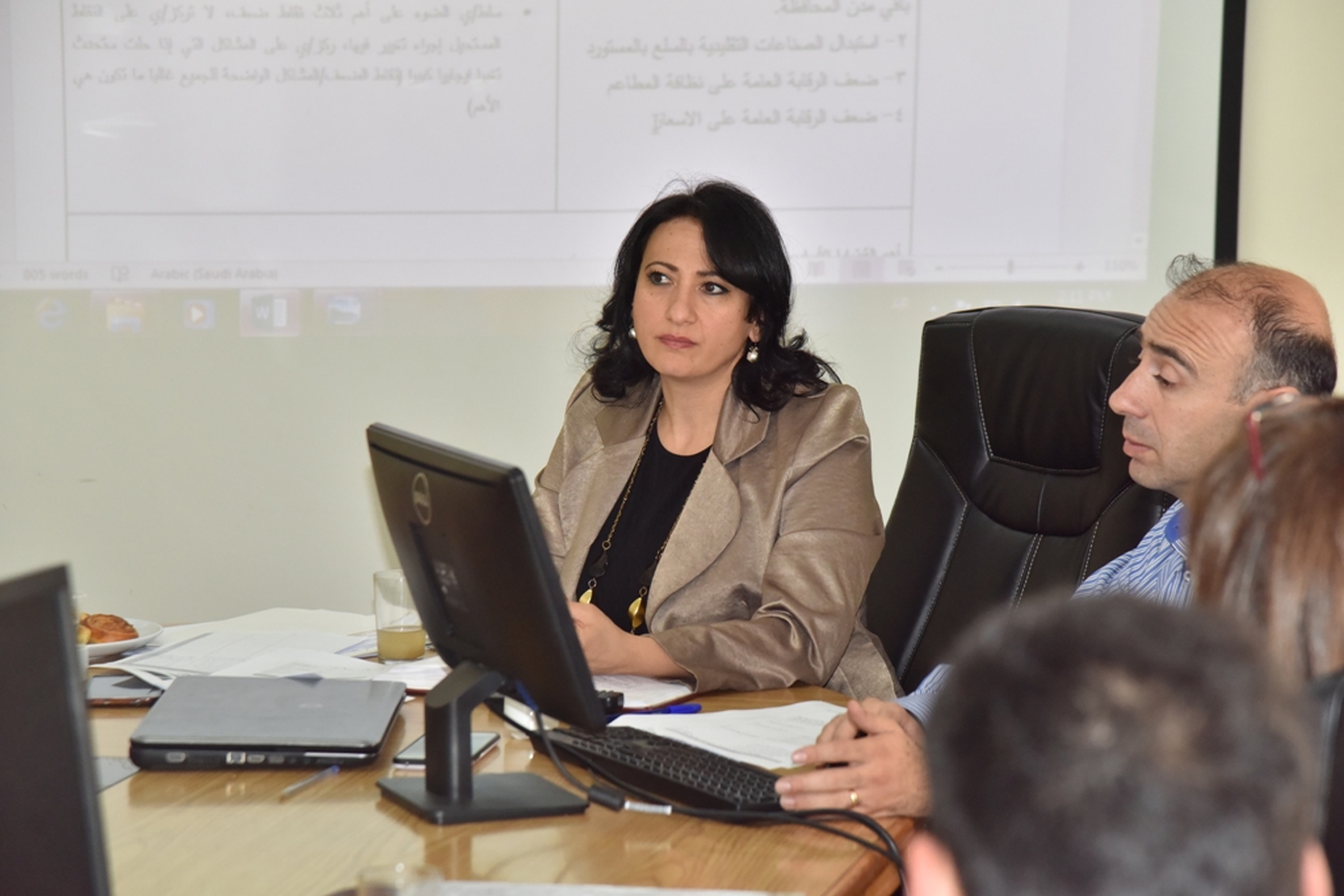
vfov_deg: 11.4
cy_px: 448
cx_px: 672
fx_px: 4480
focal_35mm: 120
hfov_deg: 17.1
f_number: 6.3
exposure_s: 1/200
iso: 2000
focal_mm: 120
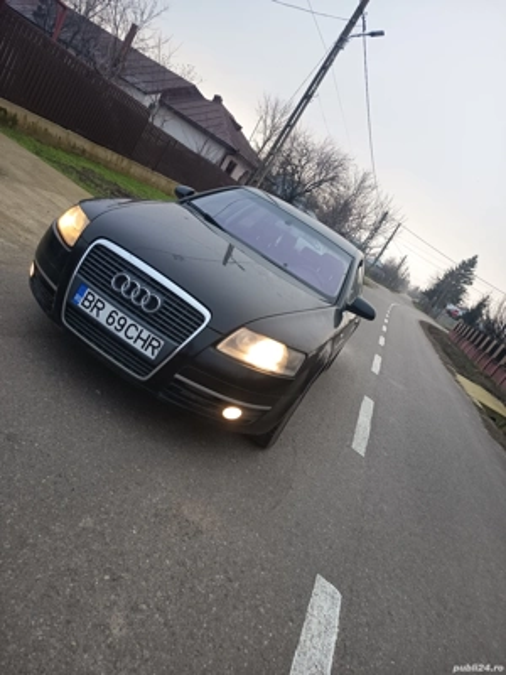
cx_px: 253
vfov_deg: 71.6
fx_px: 468
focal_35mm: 24
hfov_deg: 56.8
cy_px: 338
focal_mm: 5.24
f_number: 1.7
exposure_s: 1/100
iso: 103
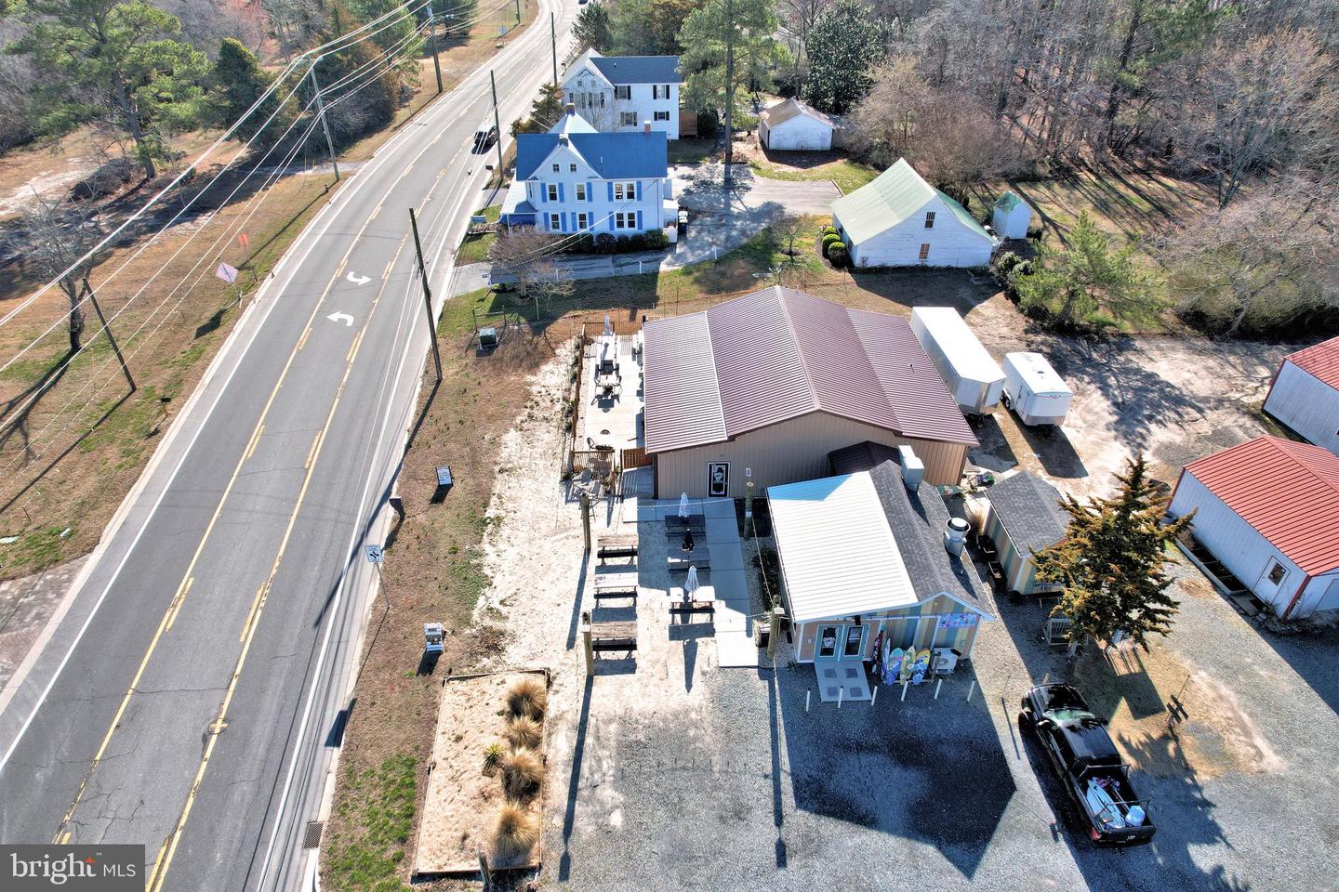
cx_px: 670
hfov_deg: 78.6
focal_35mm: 22
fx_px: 818
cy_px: 446
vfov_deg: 57.2
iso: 200
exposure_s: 1/1600
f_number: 2.8
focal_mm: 8.38
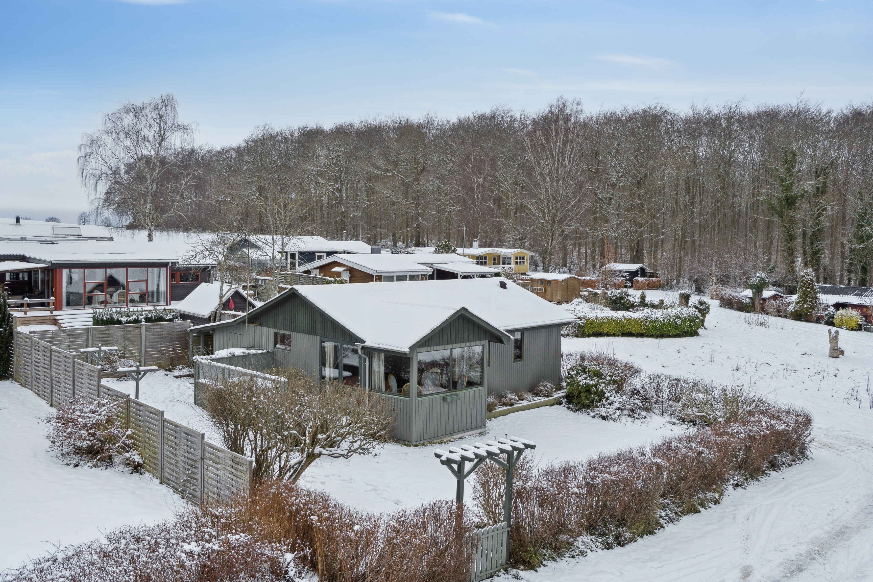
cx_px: 436
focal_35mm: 30
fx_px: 727
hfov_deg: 61.9
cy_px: 291
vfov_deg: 43.6
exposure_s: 1/400
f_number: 4
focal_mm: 20
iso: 200
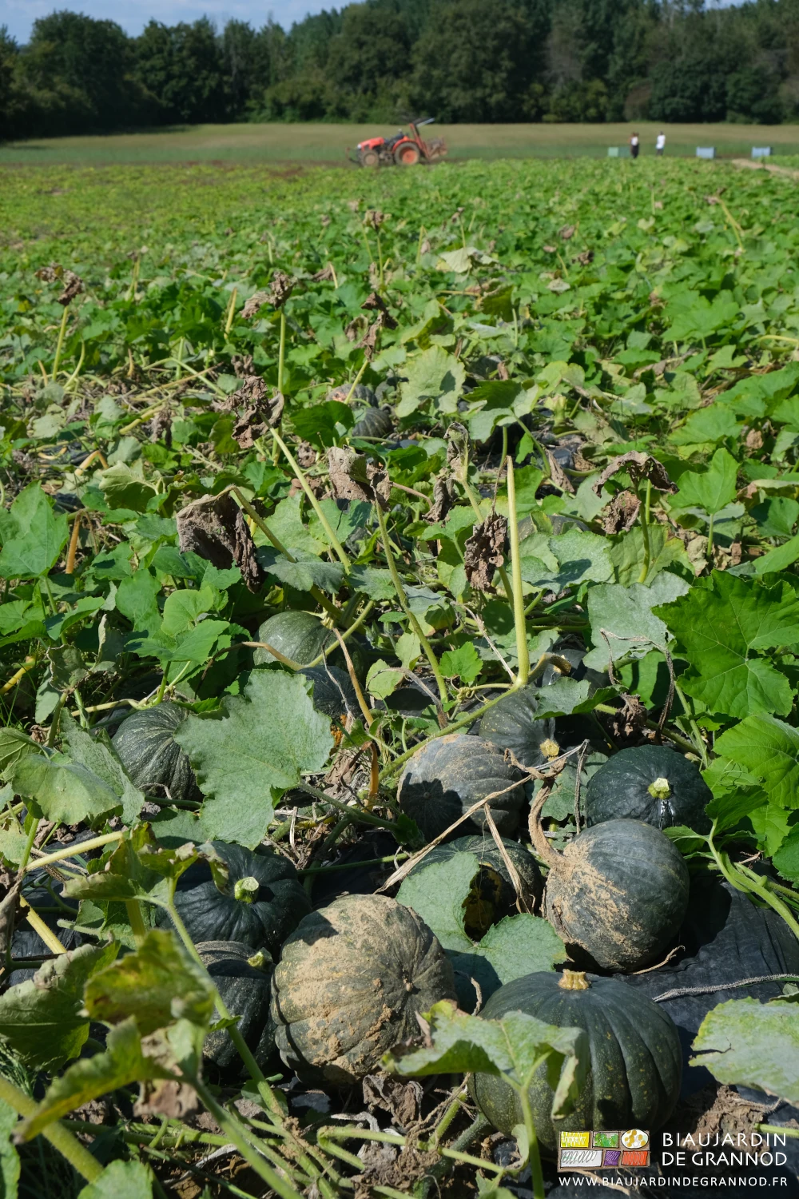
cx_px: 400
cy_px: 600
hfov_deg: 31.2
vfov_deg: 45.4
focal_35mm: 43
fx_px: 1431
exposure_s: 1/400
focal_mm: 28.9
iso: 160
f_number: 7.1
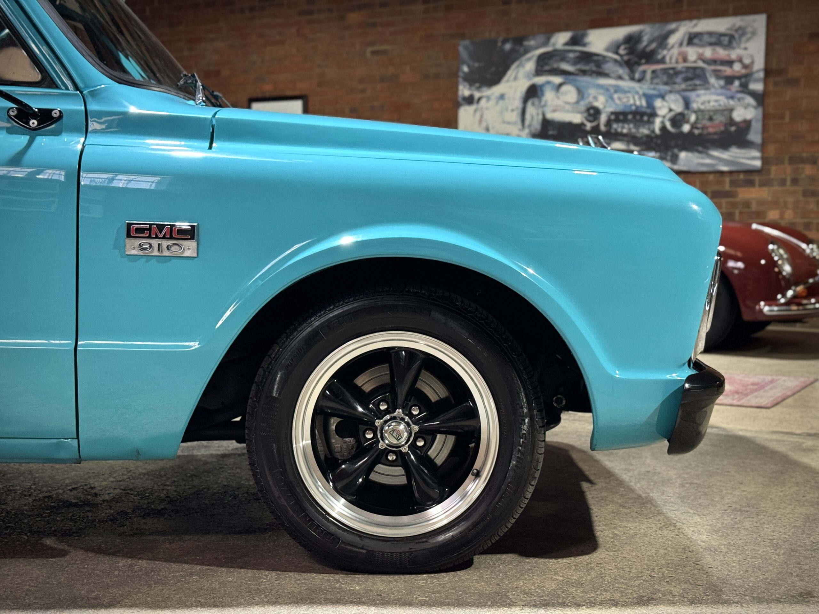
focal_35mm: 48
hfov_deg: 39.7
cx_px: 410
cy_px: 307
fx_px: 1136
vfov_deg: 30.3
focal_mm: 6.76
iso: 320
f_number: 1.78
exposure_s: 1/33
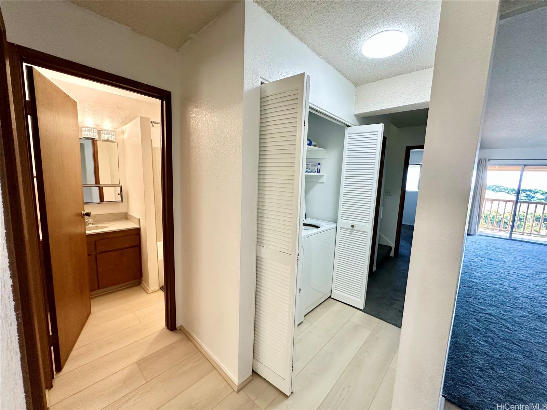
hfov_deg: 102.1
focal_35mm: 14
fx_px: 221
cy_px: 205
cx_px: 274
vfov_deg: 85.7
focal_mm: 2.22
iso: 250
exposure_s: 1/120
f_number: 2.2
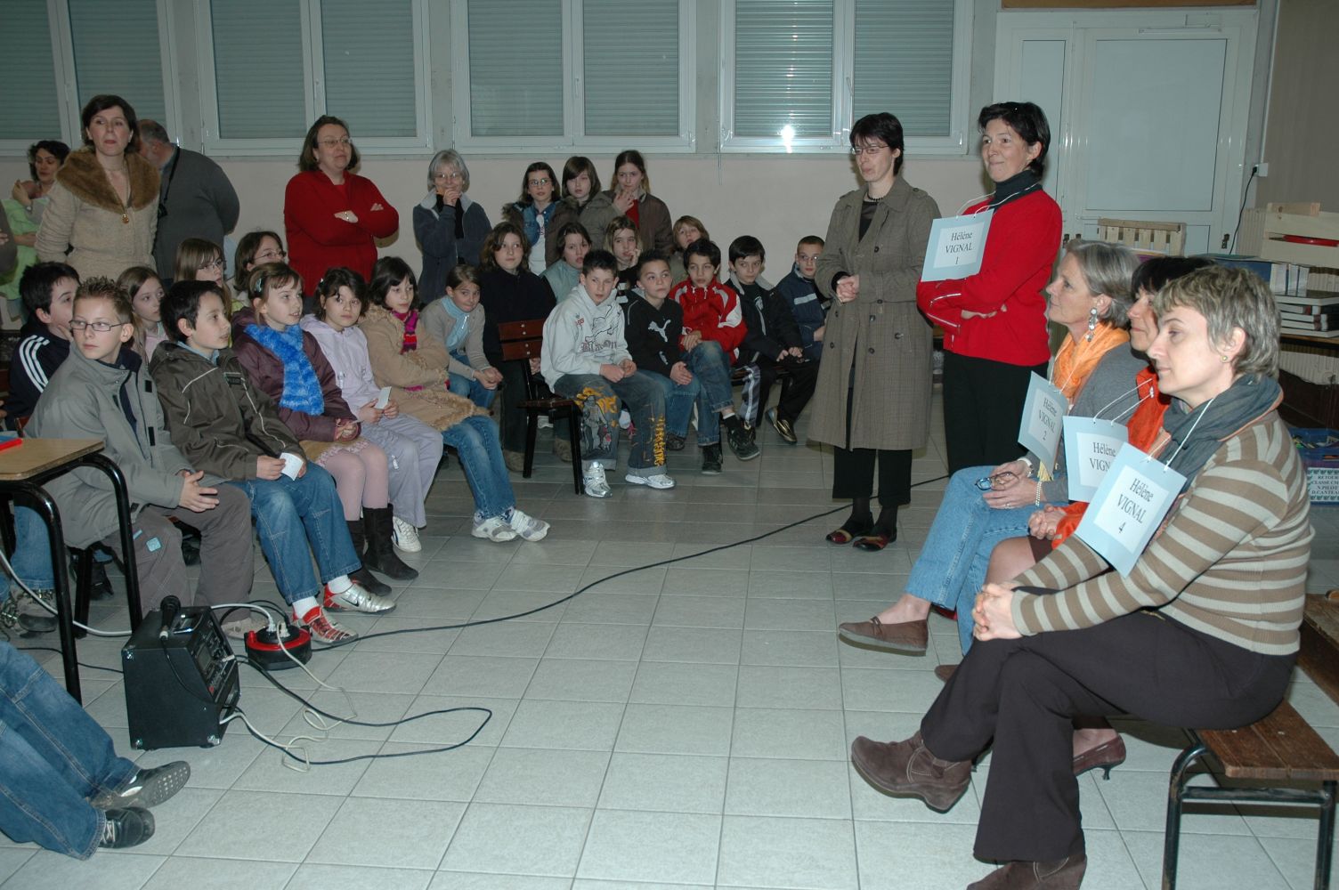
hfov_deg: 53.2
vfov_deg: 36.8
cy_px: 445
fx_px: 1338
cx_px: 670
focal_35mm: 36
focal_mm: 24
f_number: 4
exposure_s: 1/60
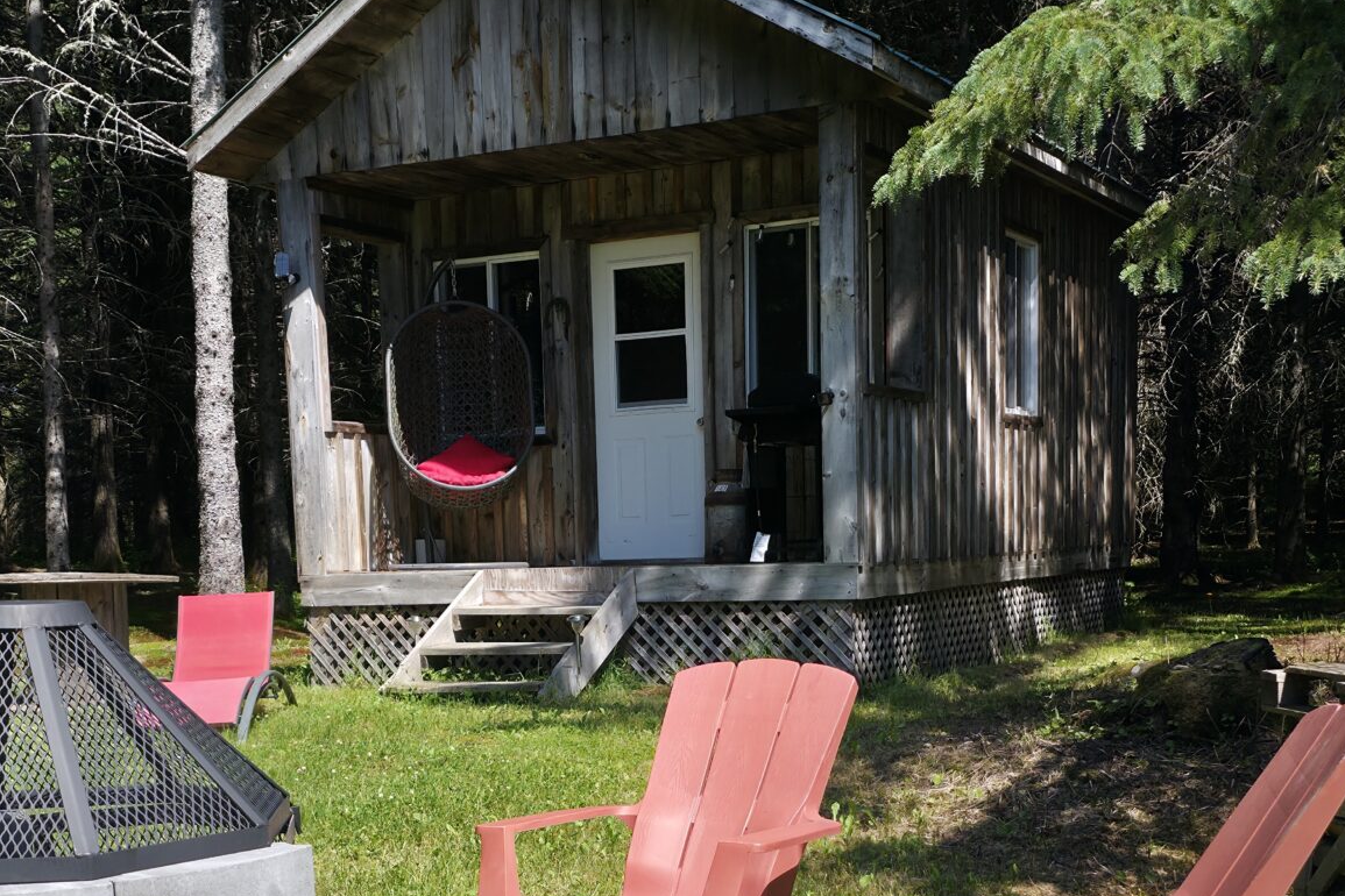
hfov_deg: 37.5
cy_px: 797
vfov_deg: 24.8
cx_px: 595
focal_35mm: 53
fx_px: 1980
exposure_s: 1/1909
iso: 50
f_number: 1.7
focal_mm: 6.3
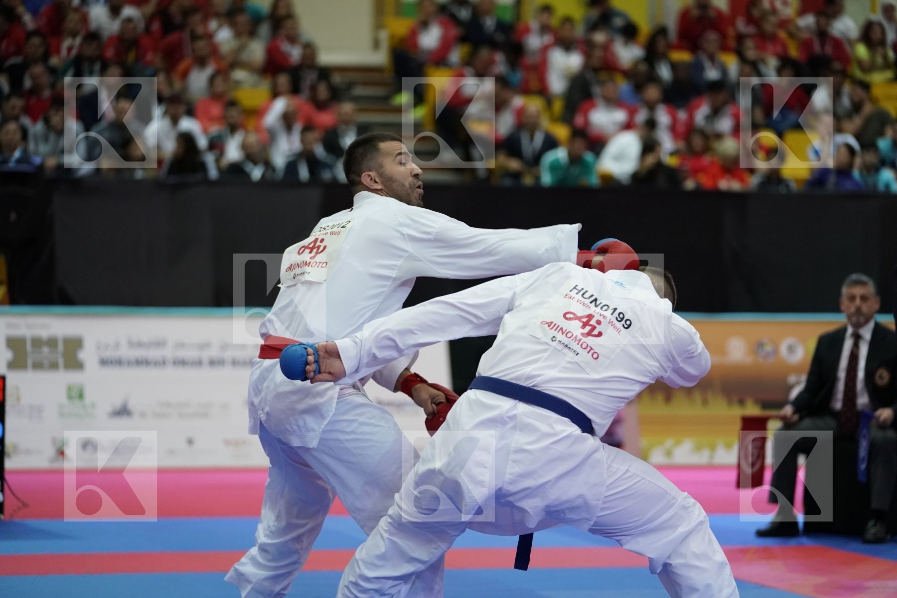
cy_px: 299
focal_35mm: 125
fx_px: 3114
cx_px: 448
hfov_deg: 16.4
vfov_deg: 11.0
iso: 4000
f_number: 2.8
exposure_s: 1/1000
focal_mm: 125
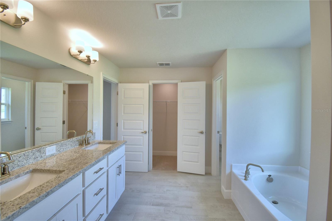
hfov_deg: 100.4
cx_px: 166
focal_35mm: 15
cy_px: 110
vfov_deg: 77.3
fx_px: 138
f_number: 4.5
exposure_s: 1/160
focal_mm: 10
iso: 200
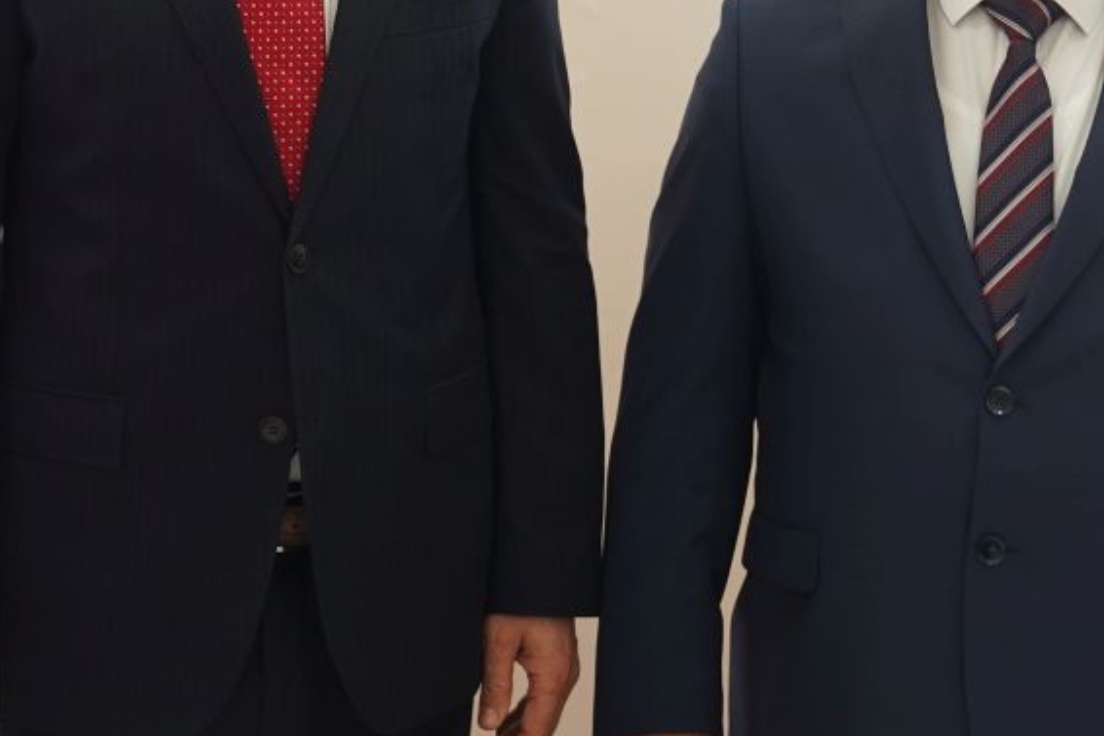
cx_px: 532
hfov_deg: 18.0
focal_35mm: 114
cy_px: -29
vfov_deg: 11.9
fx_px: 3495
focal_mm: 43
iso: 1000
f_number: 3.2
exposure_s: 1/160
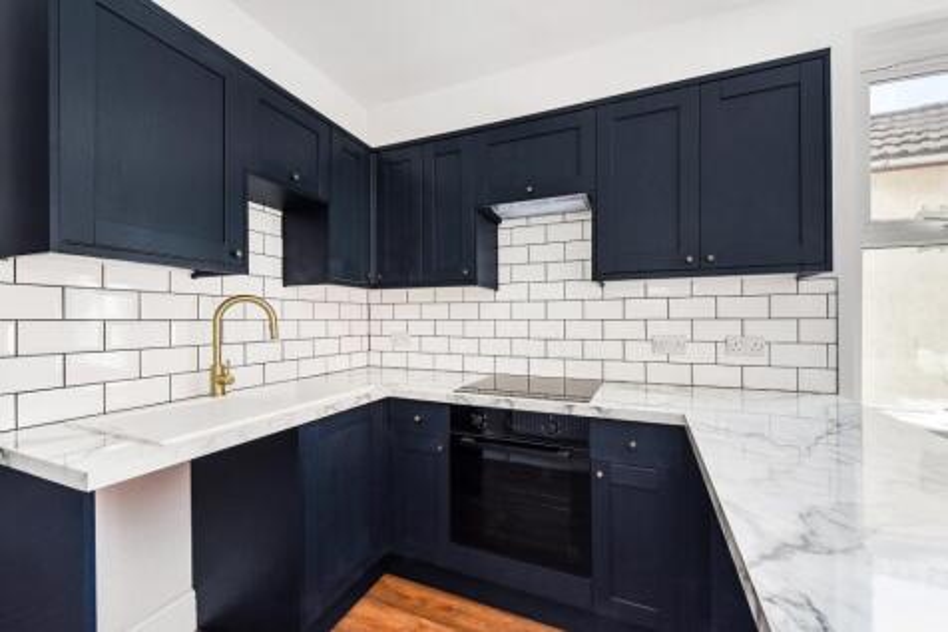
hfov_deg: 104.3
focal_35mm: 14
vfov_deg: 81.2
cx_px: 474
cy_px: 316
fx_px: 369
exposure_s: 1/6
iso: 640
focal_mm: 14
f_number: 13
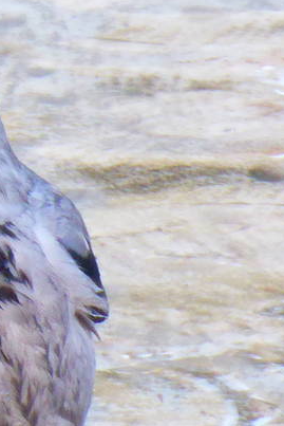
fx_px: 23444
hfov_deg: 0.7
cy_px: 377
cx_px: -74
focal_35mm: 1983
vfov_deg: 1.0
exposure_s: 1/50
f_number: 6.4
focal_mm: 86
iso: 400
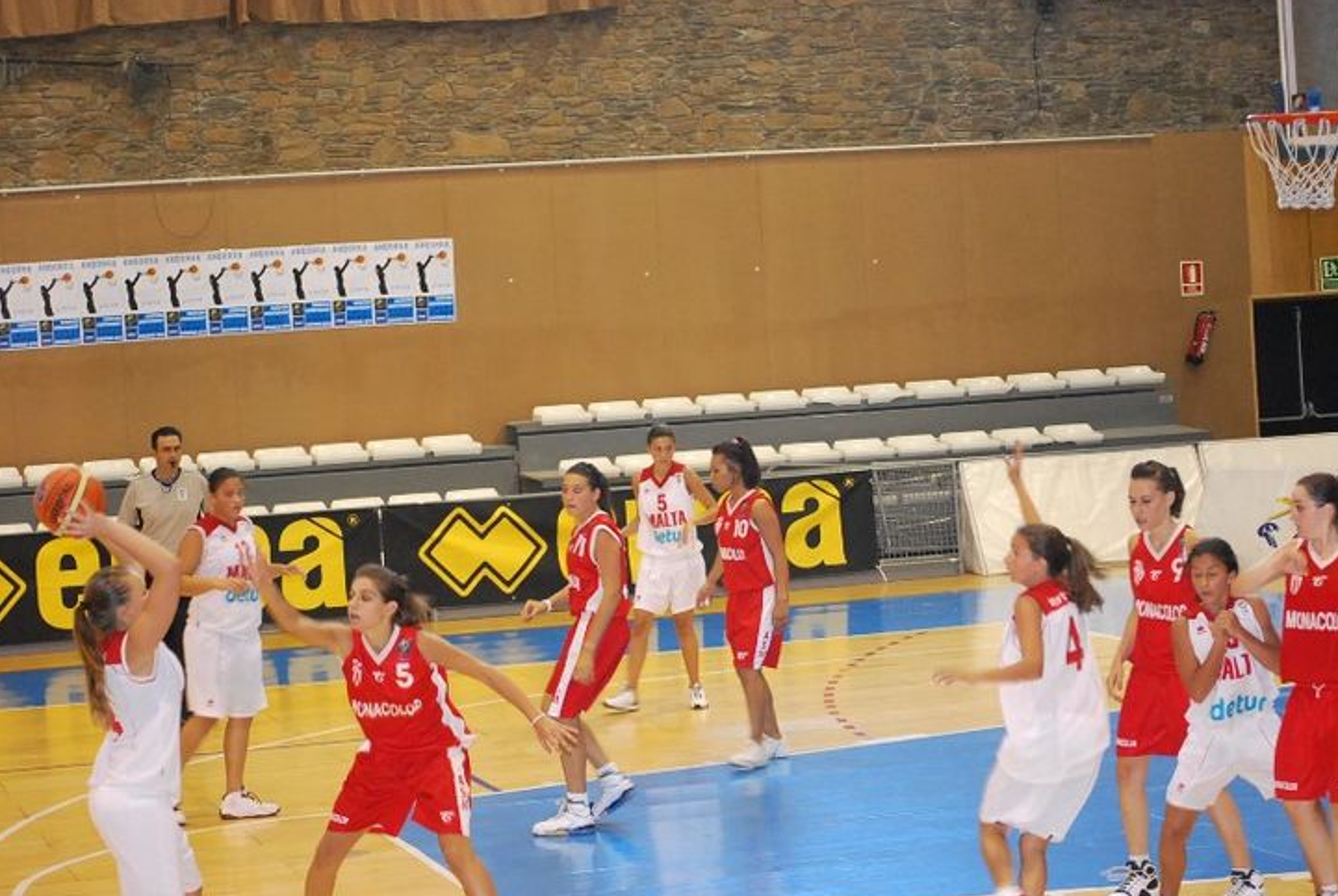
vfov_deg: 15.3
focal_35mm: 90
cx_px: 719
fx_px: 3333
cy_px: 447
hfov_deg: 22.7
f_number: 4
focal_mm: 55
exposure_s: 1/60
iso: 1400
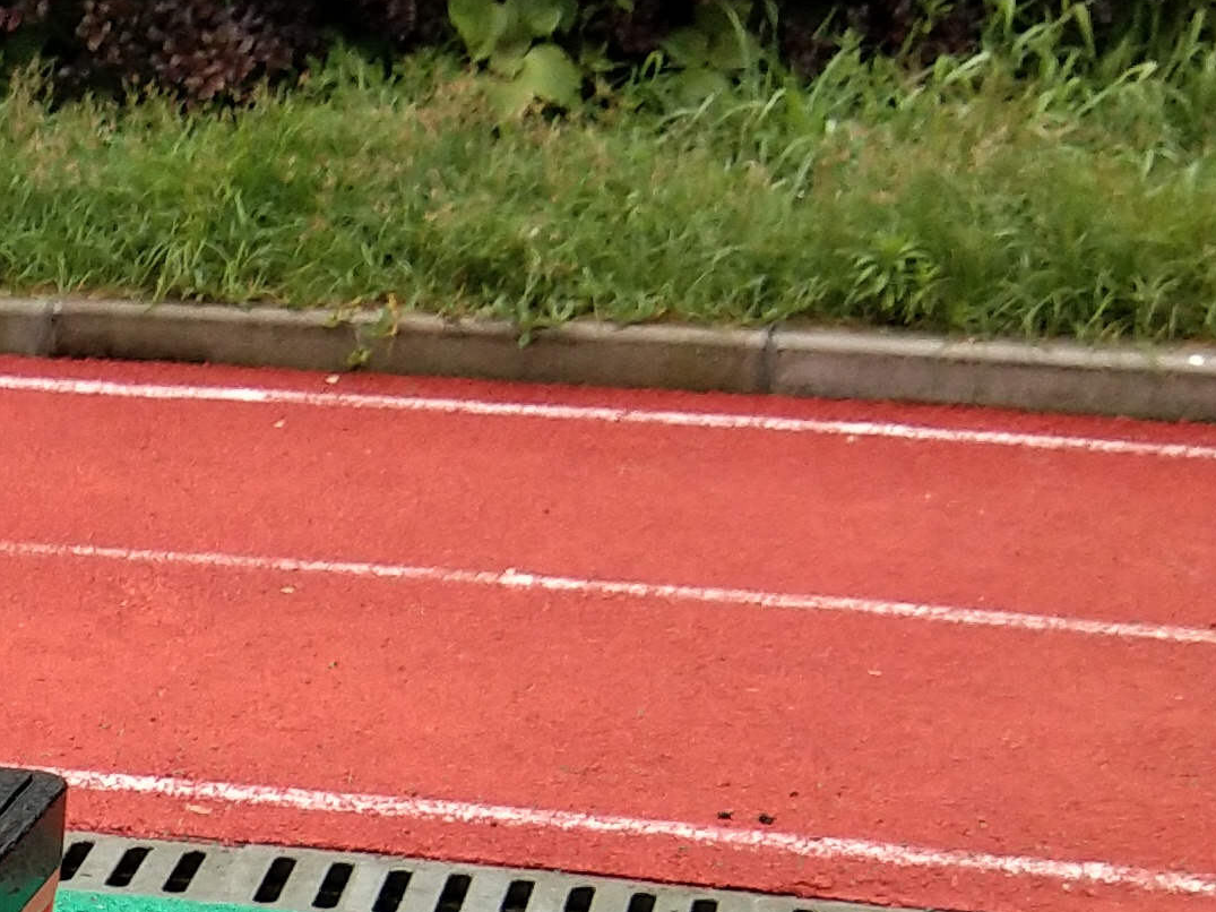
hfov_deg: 14.6
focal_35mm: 120
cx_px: -906
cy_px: 1525
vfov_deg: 11.6
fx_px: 4215
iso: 80
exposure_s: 1/50
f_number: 2.2
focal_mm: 3.69
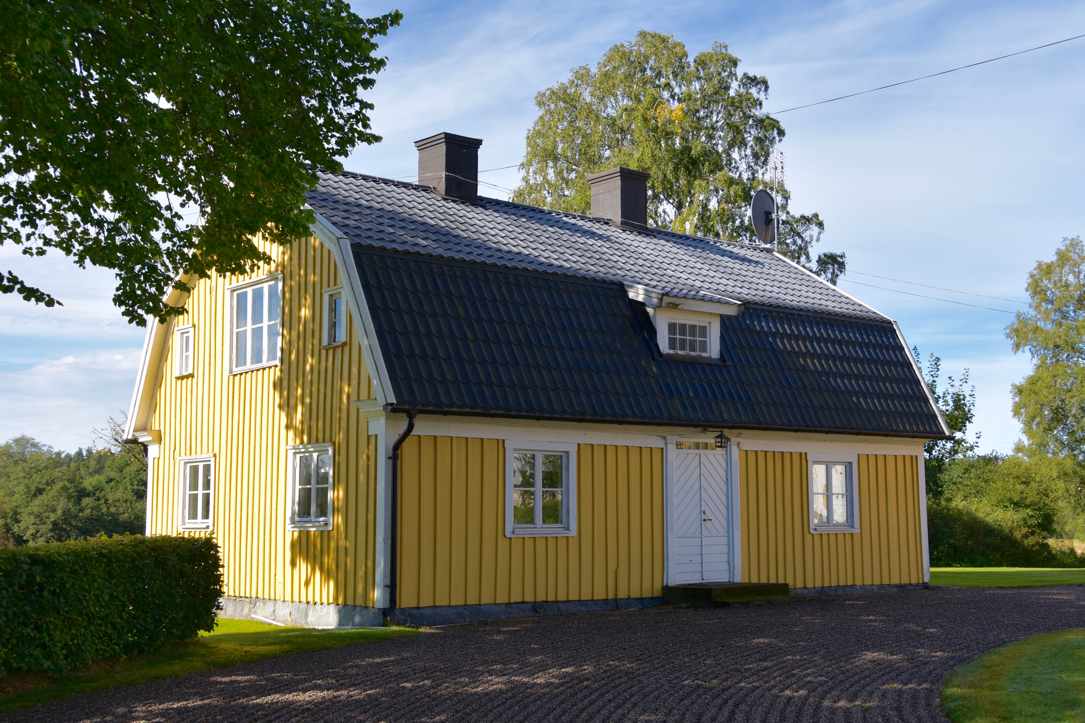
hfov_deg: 47.4
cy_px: 356
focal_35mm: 41
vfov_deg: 32.6
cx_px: 568
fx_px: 1236
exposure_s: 1/250
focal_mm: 26
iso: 100
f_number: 7.1
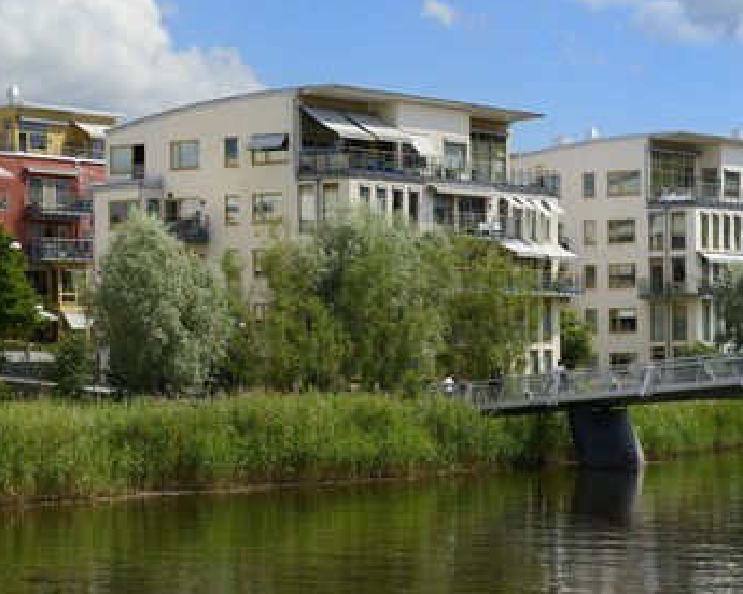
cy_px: 297
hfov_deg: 17.1
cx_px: 321
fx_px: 2463
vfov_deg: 13.8
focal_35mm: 112
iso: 200
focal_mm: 98
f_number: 9
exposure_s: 1/320
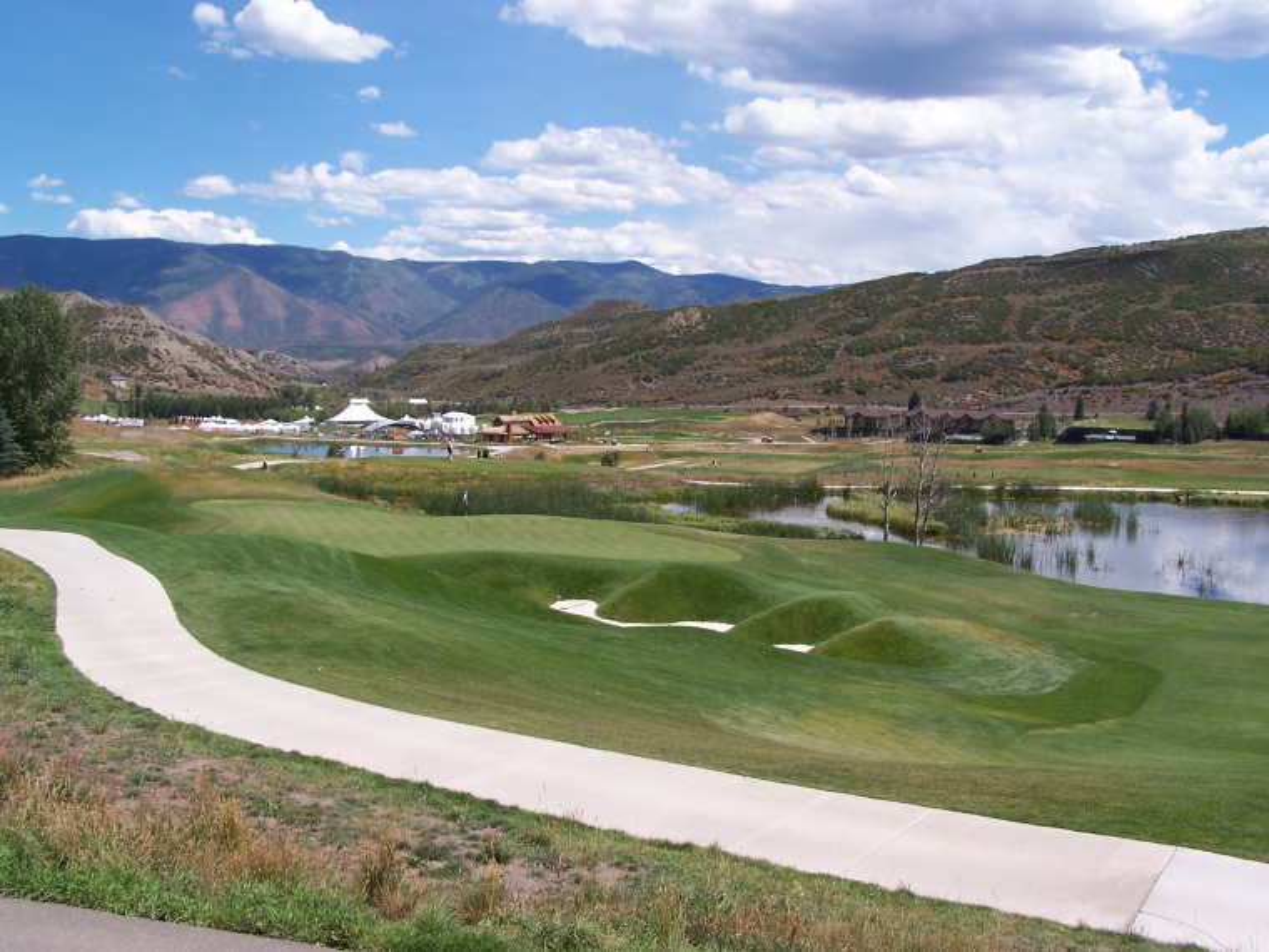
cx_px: 634
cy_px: 476
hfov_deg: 49.0
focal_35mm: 38
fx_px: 1393
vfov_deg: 37.7
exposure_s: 1/350
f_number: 5.6
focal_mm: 6.3
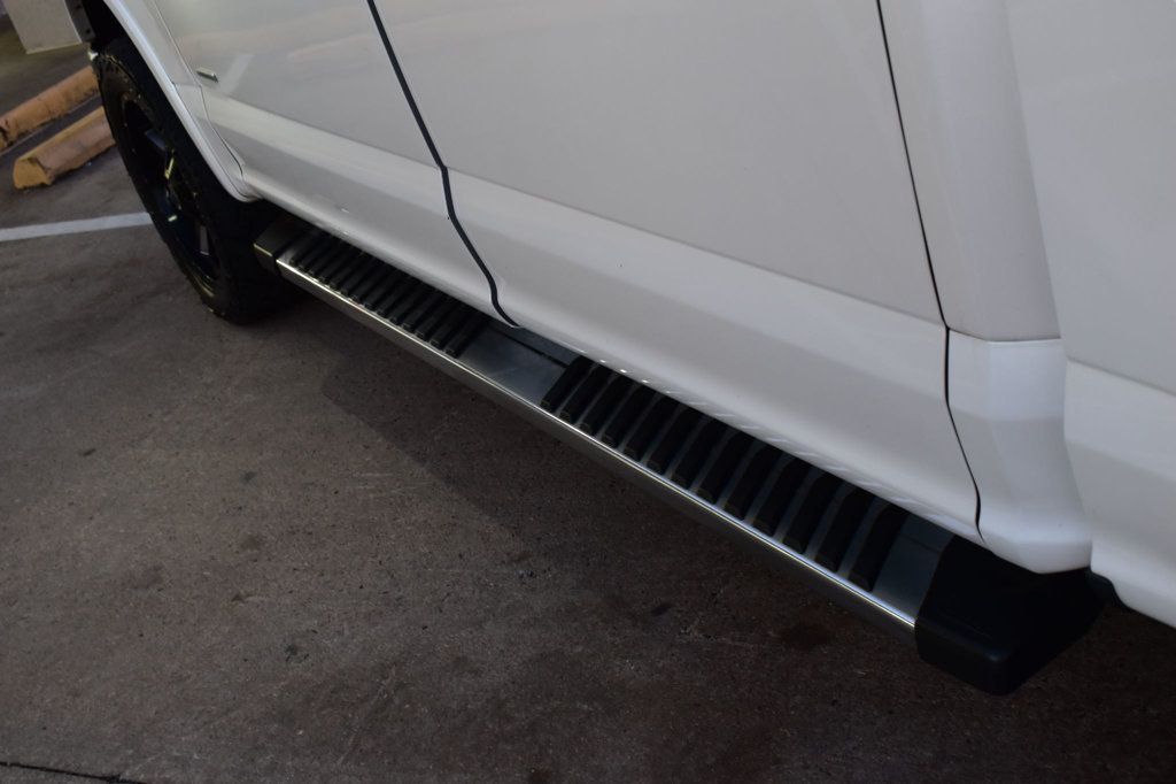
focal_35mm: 44
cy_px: 392
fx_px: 1420
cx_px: 588
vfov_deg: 30.8
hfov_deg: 45.0
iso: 640
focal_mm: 29
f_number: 6.3
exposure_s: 1/15
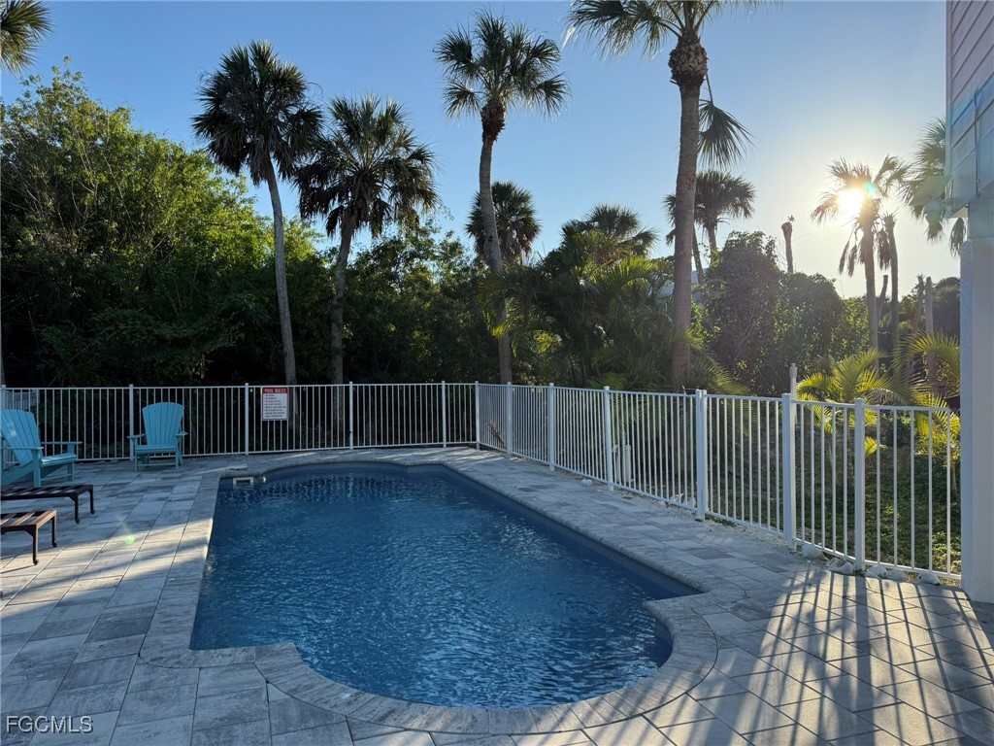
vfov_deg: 56.8
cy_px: 373
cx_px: 497
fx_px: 689
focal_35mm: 24
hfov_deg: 71.6
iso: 100
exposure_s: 1/3021
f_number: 1.78
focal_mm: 6.76
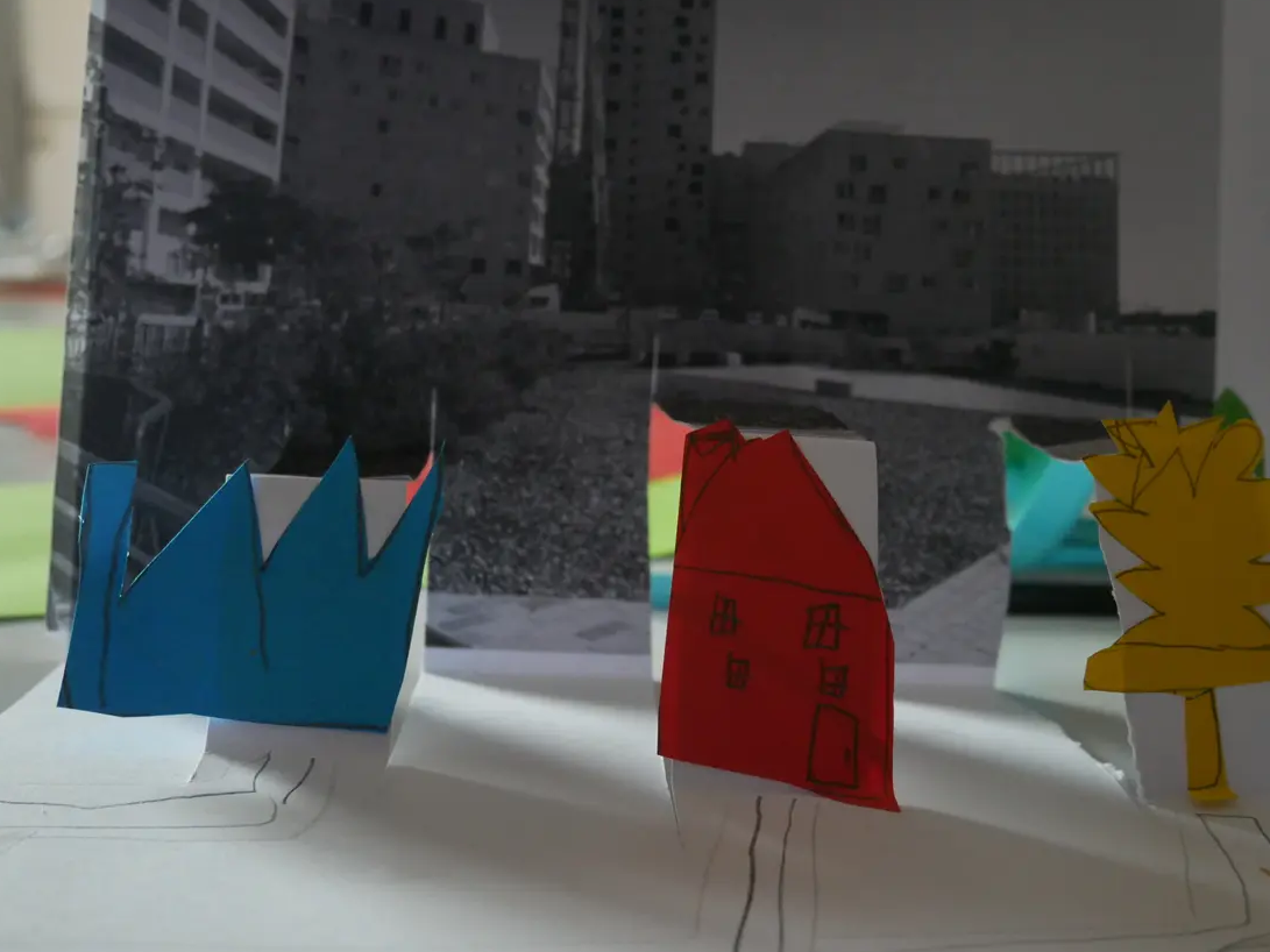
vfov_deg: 42.9
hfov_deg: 55.3
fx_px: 1211
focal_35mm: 33
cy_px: 488
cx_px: 683
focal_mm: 15
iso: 1600
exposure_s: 1/60
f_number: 3.8
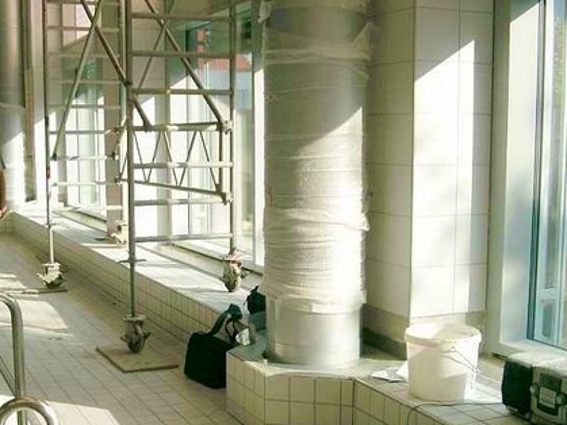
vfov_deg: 27.3
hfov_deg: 36.1
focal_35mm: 53
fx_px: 868
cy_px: 296
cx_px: 229
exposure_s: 1/800
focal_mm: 7.6
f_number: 2.6
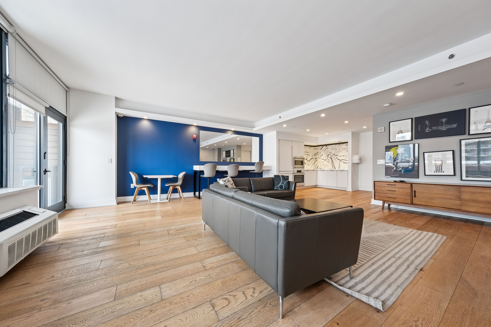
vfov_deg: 90.0
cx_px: 246
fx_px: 164
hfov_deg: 112.6
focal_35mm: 12
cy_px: 164
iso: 500
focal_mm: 8
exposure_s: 1/30
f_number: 8
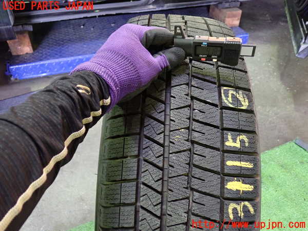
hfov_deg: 60.0
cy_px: 116
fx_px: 267
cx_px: 154
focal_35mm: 30
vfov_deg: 46.8
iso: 800
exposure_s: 1/20
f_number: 2.3
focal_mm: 5.4
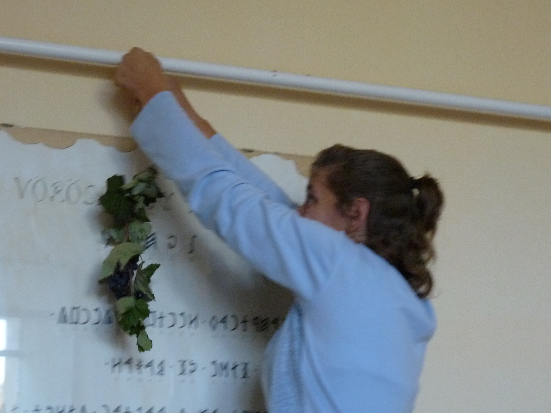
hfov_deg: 22.0
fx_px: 1417
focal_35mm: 89
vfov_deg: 16.6
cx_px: 279
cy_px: 243
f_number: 3.2
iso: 400
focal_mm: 10.1
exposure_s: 1/30
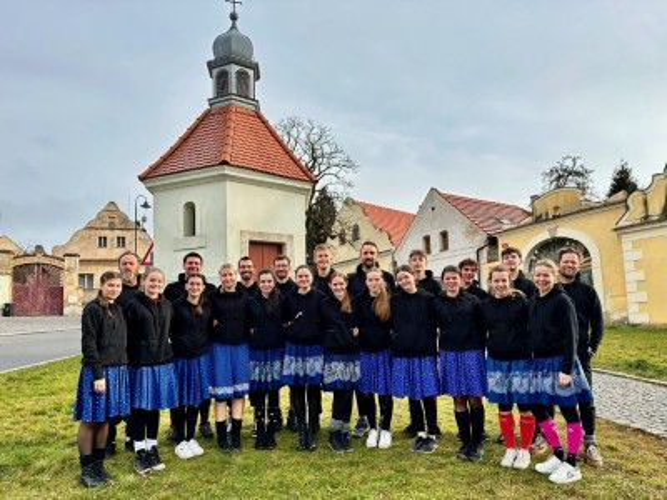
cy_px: 250
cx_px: 334
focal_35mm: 24
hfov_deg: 71.6
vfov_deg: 56.8
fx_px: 462
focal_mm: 6.86
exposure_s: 1/1751
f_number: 1.78
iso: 80
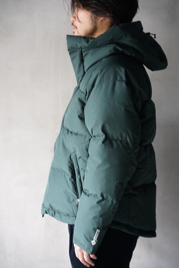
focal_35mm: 89
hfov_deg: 15.4
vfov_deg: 22.9
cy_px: 134
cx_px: 90
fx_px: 664
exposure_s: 1/100
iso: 6400
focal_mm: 89
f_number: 4
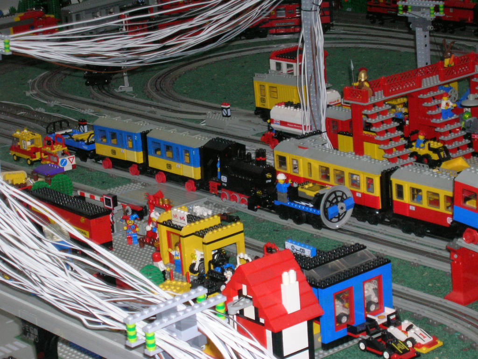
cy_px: 180
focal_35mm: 102
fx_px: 1408
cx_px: 239
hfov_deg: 19.3
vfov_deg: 14.5
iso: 198
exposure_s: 1/60.1
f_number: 4.9
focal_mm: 17.1
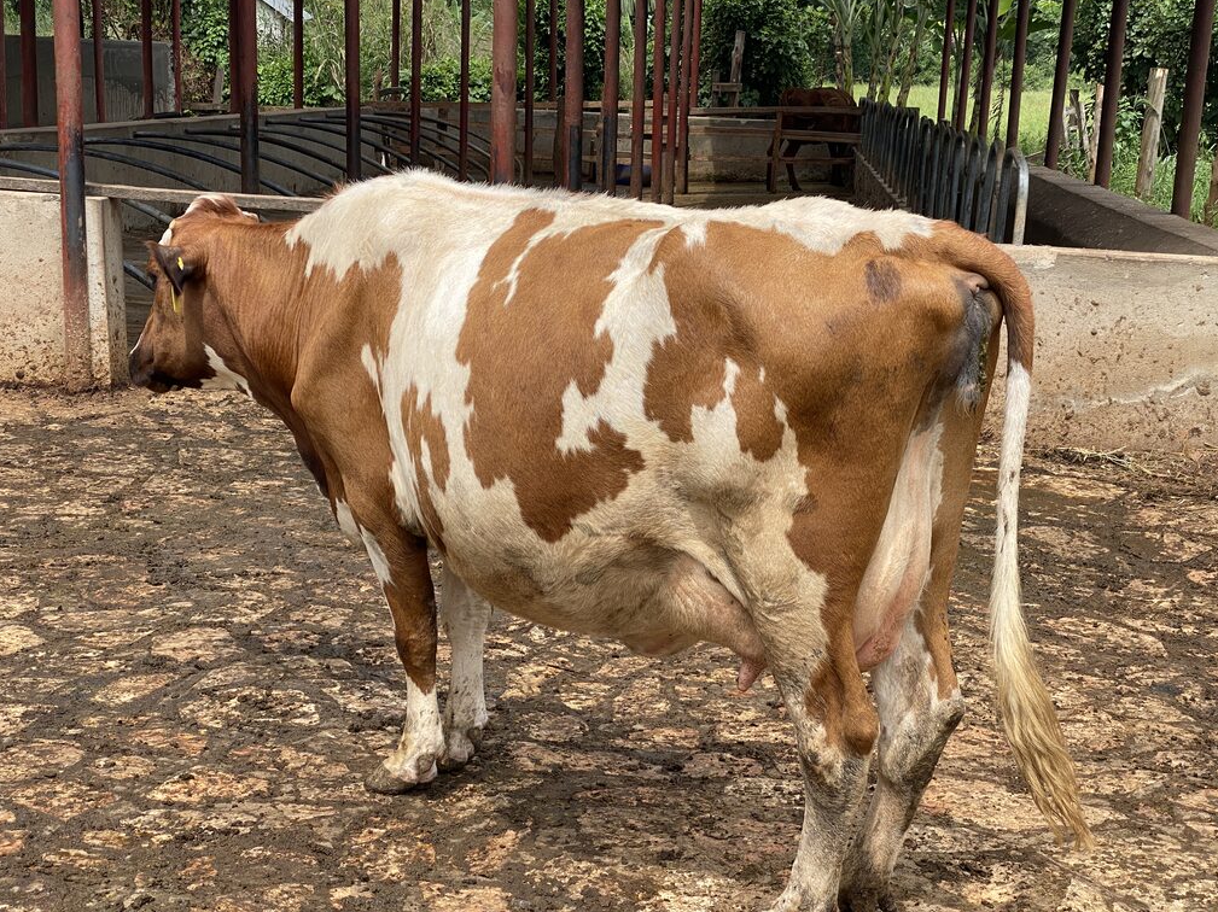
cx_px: 616
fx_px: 1935
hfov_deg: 34.9
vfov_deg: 26.5
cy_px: 469
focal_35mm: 55
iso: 20
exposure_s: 1/585
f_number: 2
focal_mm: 6
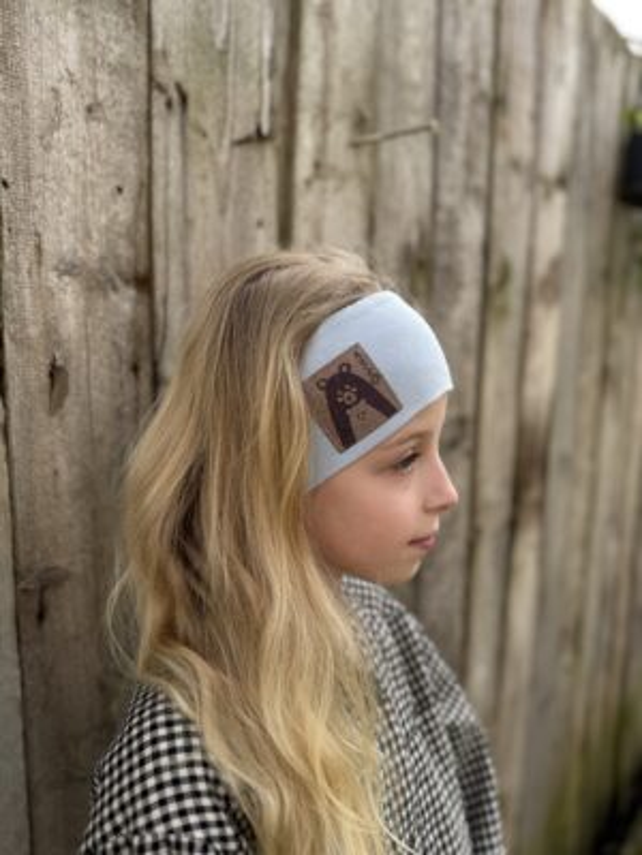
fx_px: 593
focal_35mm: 24
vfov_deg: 71.6
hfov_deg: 56.8
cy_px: 428
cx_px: 321
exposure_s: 1/796
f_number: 1.78
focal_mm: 6.76
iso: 80
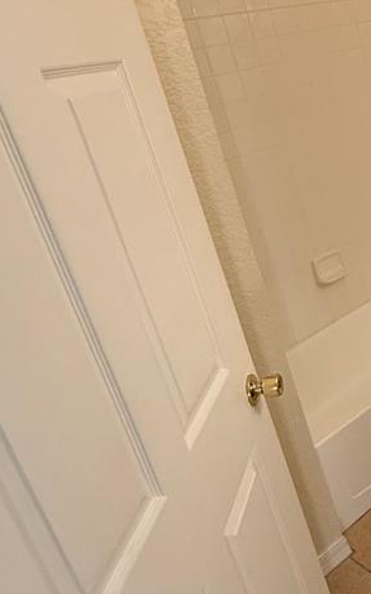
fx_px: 615
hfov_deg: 28.2
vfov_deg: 51.1
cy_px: 228
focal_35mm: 38
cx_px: 472
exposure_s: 1/120
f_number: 2.2
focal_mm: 2.22
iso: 320
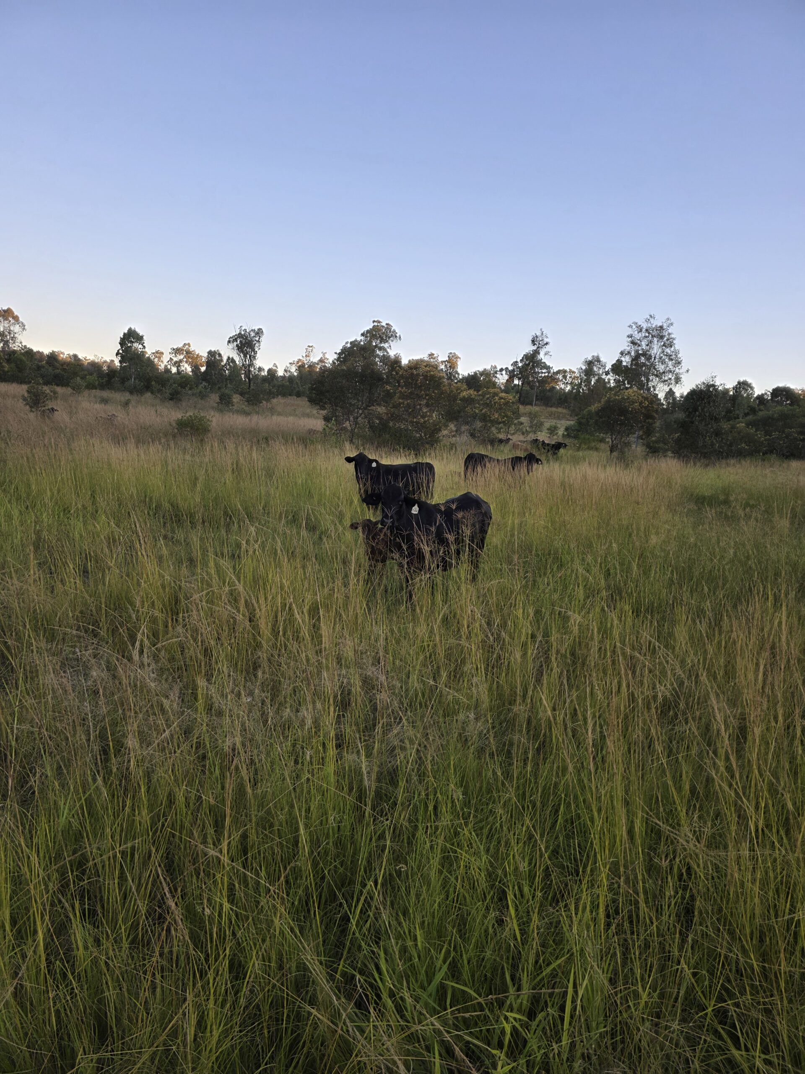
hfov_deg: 58.9
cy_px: 537
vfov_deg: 73.9
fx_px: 713
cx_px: 402
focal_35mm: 23
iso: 32
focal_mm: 6.3
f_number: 1.7
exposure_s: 1/180
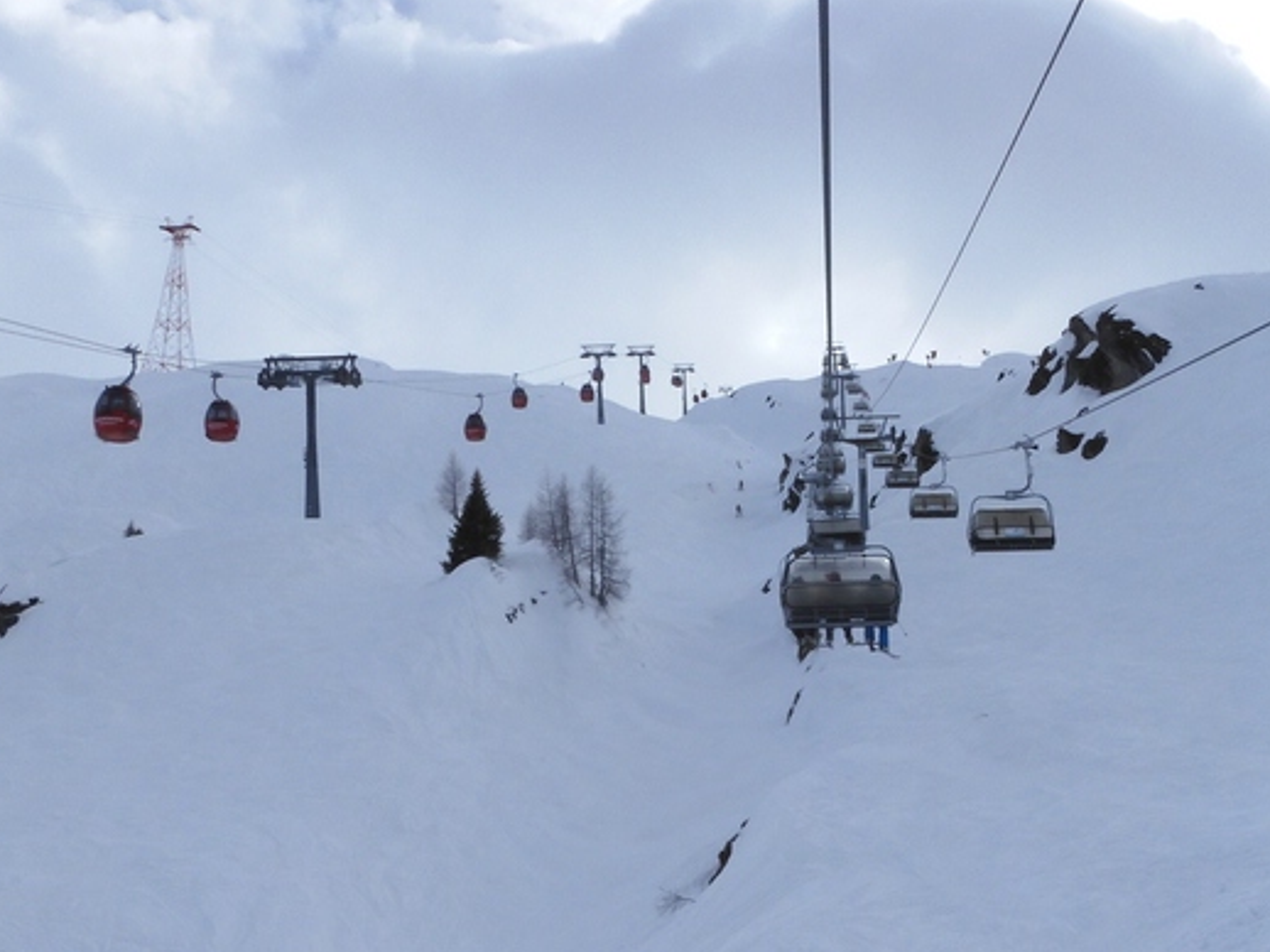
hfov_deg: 42.7
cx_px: 777
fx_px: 1614
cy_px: 655
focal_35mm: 44
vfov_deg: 32.5
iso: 100
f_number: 5
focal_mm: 4.3
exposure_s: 1/1600
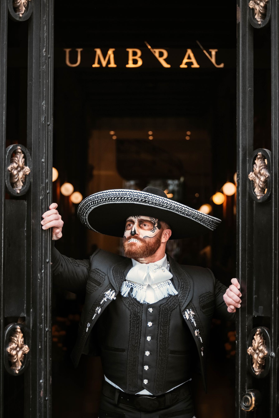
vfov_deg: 23.6
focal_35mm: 86
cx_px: 140
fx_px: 1000
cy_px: 211
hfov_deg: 15.9
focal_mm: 85
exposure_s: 1/250
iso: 1250
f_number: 4.5
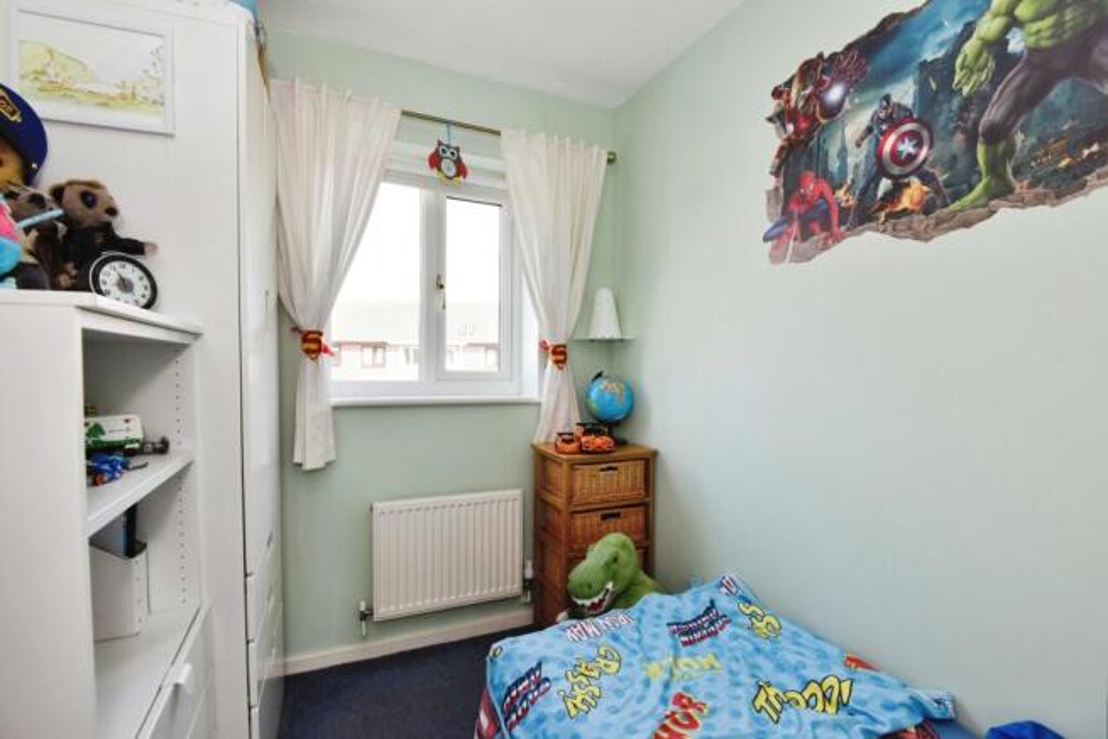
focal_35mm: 16
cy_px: 370
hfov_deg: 96.7
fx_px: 493
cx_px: 554
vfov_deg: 73.8
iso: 640
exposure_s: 1/125
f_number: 7.1
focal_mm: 16
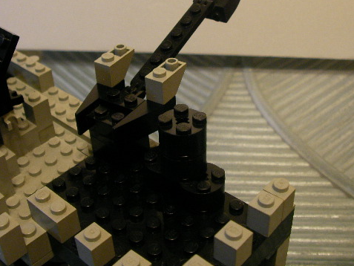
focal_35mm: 51
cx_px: 165
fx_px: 522
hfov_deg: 37.5
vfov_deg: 28.4
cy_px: 91
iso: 200
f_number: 3.5
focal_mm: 6.3
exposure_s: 1/5.4
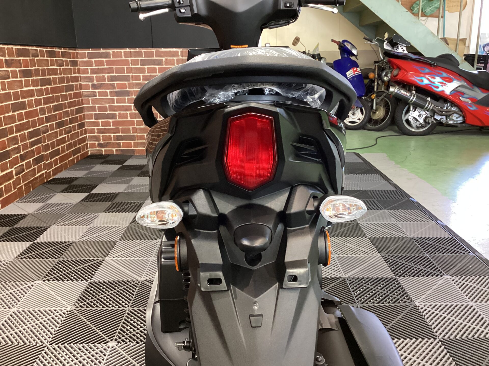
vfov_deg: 45.4
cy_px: 183
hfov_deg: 58.4
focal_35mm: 31
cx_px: 244
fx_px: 438
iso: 250
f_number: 2.4
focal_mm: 3.3
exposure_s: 1/40
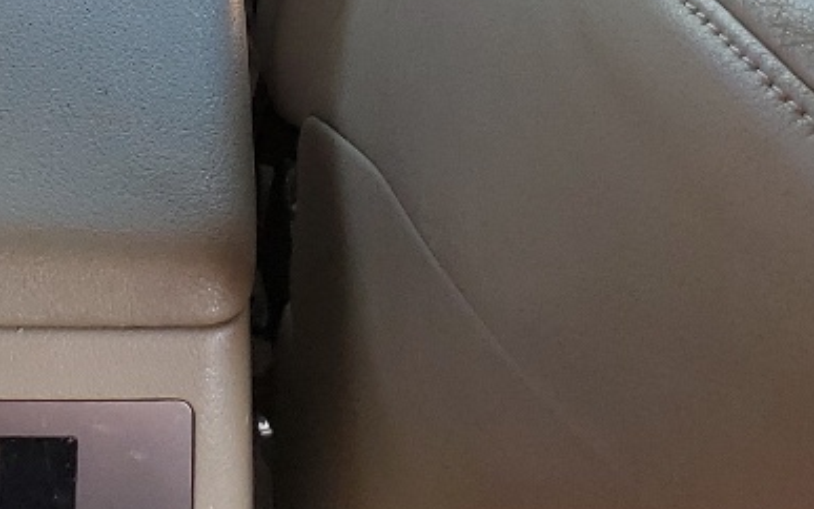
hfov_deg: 17.7
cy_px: -690
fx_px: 2529
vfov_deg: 10.1
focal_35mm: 114
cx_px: -80
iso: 50
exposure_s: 1/164
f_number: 1.5
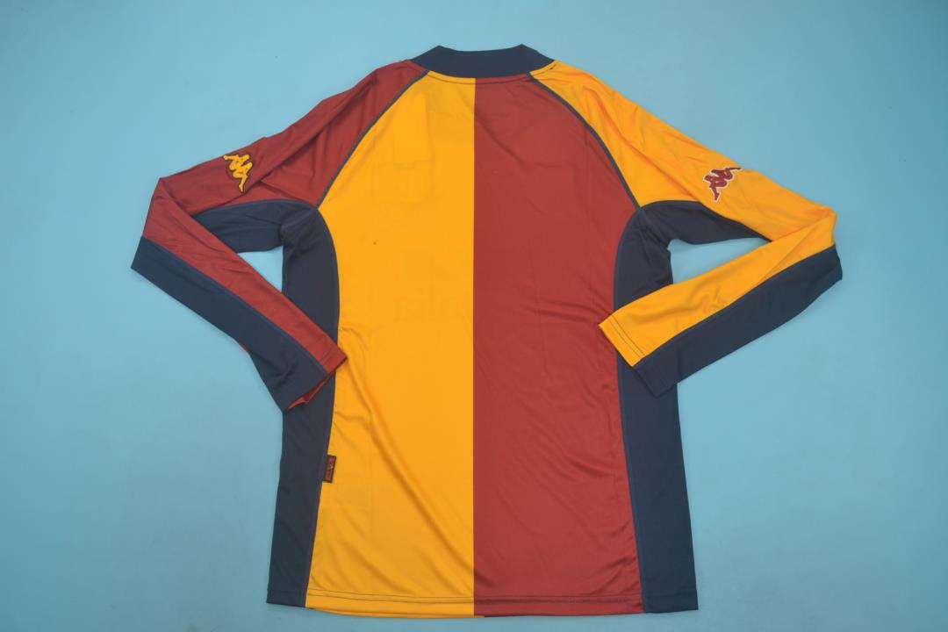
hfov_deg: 57.2
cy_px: 316
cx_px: 474
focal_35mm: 33
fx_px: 869
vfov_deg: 40.0
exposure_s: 1/125
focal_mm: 22
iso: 200
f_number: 3.8
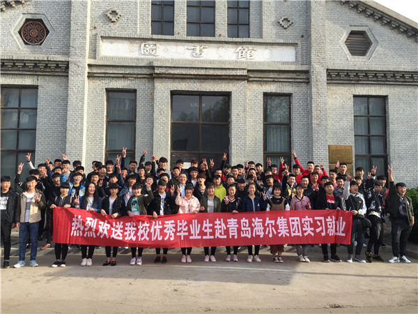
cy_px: 157
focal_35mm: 29
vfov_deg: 48.2
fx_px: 350
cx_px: 209
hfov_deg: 61.7
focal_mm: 4.15
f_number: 2.2
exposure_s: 1/618
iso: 32
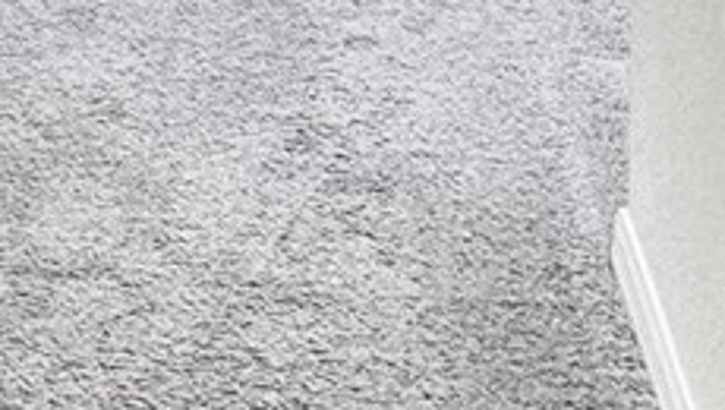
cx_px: -60
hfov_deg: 19.4
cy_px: -848
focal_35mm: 106
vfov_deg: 9.1
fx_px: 2040
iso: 125
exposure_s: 1/120
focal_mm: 2.22
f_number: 2.2
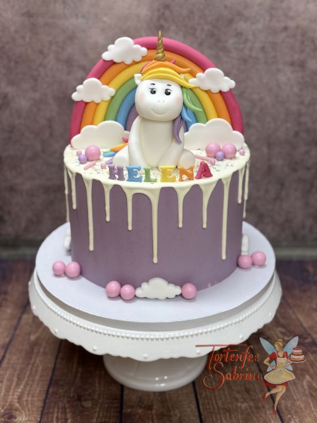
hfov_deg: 30.3
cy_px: 212
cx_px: 158
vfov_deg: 39.7
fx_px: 586
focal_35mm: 48
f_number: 1.78
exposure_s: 1/50
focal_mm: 6.76
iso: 50
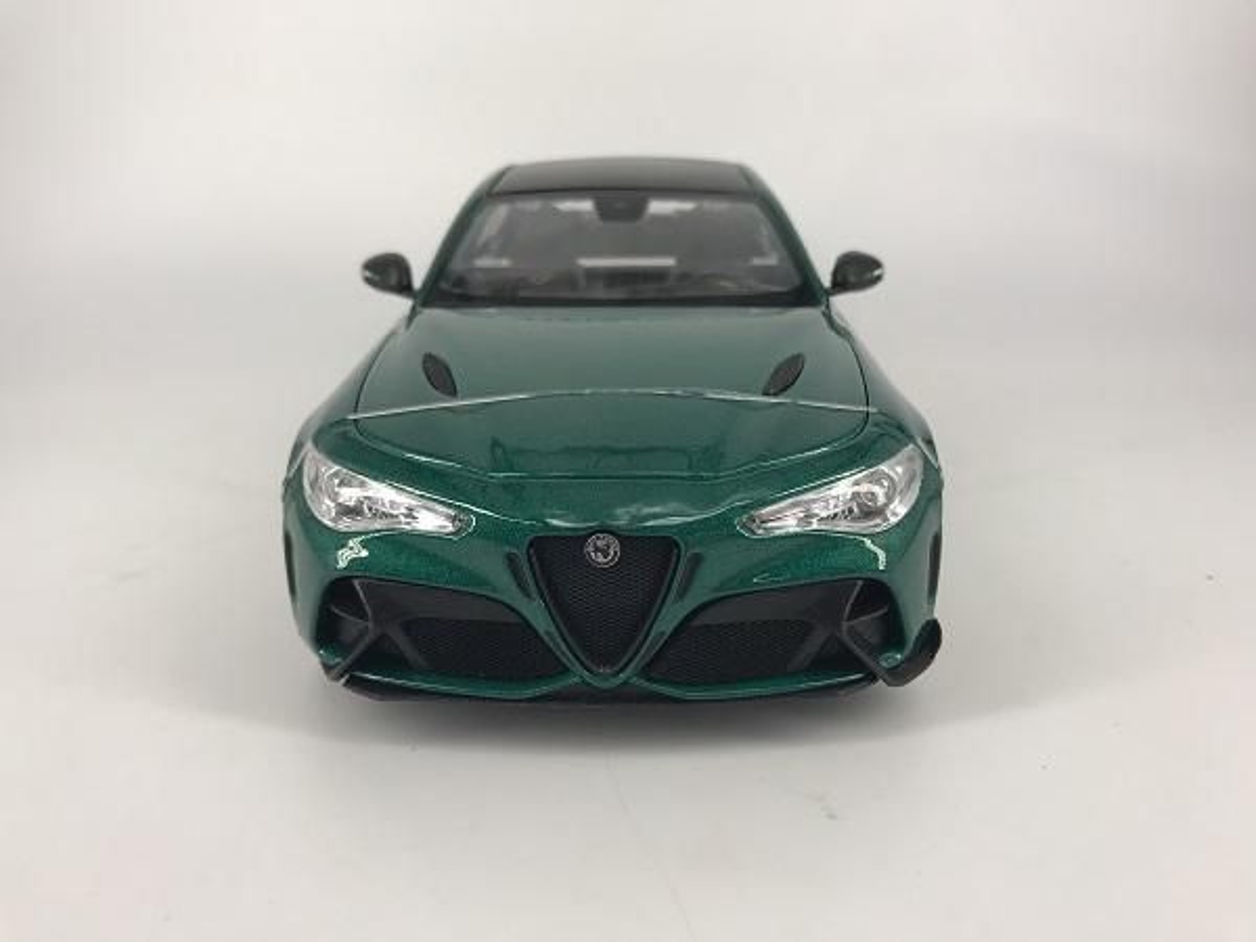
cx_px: 628
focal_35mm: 28
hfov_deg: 63.4
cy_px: 471
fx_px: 1016
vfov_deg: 49.7
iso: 20
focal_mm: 3.99
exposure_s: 1/394
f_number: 1.8
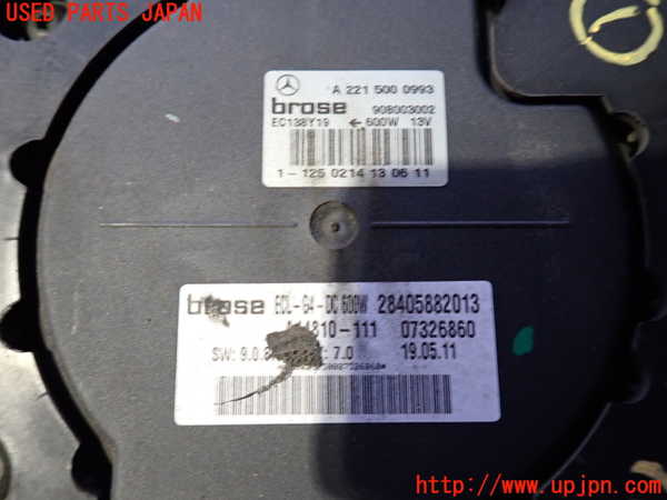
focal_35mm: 25
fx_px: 482
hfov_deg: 69.4
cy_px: 250
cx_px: 334
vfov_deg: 54.9
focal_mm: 4.5
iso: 400
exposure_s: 1/30
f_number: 2
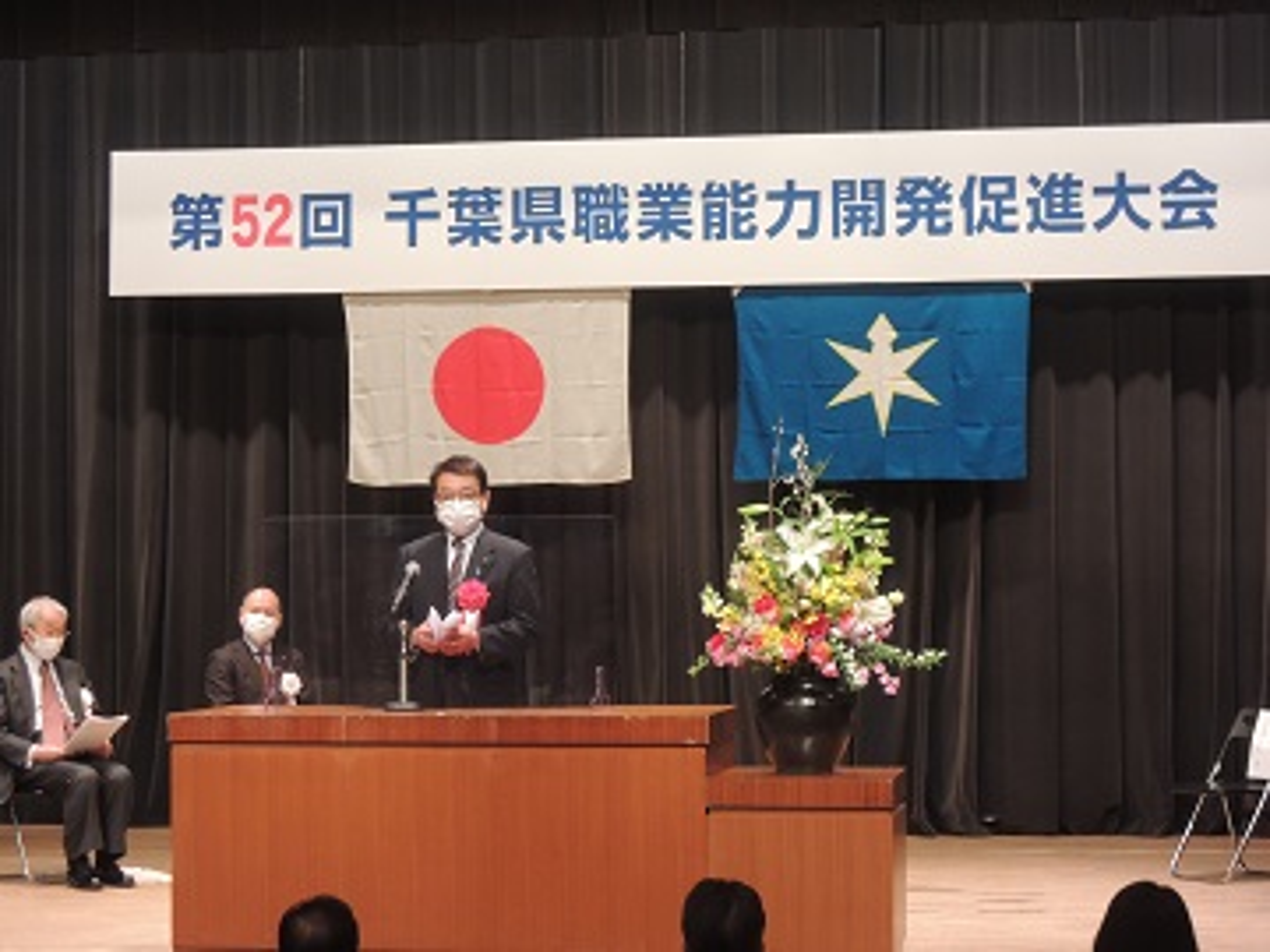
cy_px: 476
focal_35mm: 85
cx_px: 635
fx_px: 3119
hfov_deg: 23.0
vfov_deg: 17.4
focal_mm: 15.2
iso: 450
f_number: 5
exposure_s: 1/25
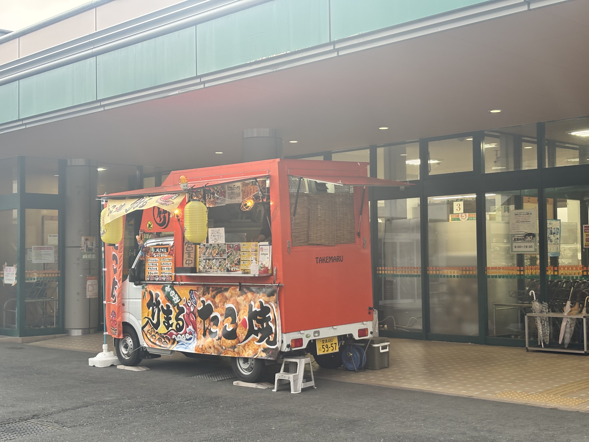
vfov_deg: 28.0
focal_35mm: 52
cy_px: 221
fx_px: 885
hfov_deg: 36.8
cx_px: 294
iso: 40
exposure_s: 1/131
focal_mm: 5.96
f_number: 1.6
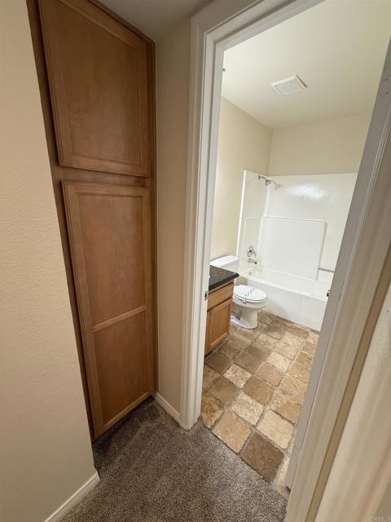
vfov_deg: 102.1
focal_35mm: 14
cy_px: 261
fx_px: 211
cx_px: 196
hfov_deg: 85.7
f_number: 2.2
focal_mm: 2.22
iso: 200
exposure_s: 1/120
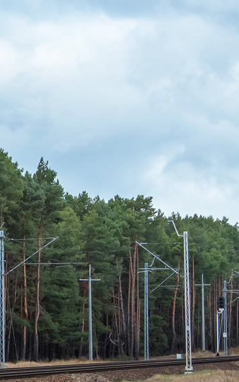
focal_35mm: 184
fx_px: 1917
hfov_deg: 7.0
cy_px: 251
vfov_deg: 11.4
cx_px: -100
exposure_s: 1/400
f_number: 8
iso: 500
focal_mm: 42
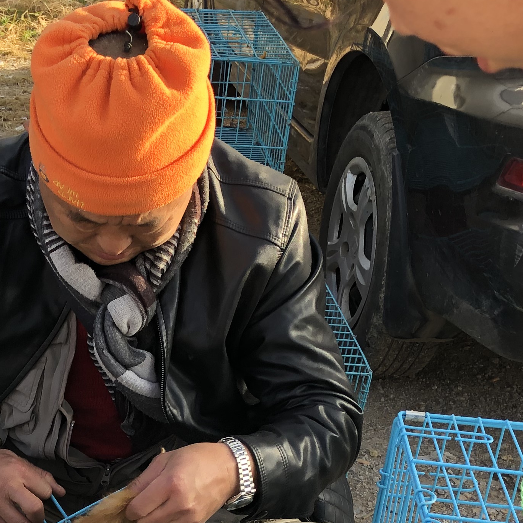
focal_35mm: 73
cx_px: 67
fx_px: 1248
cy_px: 530
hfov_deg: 23.1
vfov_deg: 22.7
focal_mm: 3.99
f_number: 1.8
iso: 20
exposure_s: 1/120
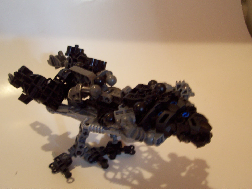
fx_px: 269
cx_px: 126
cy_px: 94
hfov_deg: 50.1
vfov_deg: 38.7
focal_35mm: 37
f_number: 2.8
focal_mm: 5.6
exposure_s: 1/8
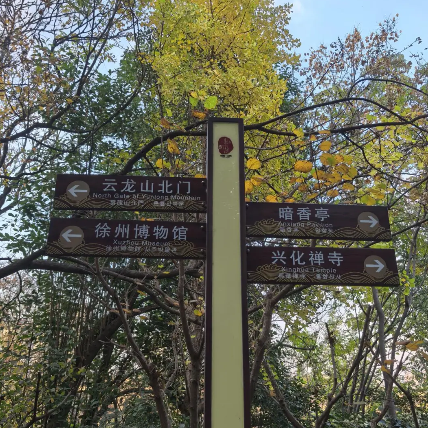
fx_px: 406
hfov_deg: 55.6
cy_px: 255
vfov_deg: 55.3
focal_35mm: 29
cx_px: 219
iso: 50
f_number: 1.4
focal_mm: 6.98
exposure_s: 1/100
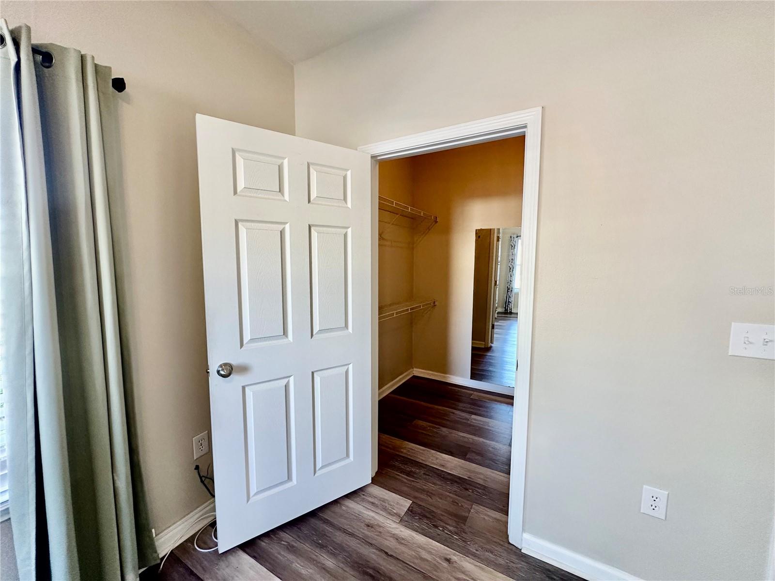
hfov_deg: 102.1
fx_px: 313
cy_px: 290
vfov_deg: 85.7
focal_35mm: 14
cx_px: 388
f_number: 2.2
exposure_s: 1/120
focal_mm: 2.22
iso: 200
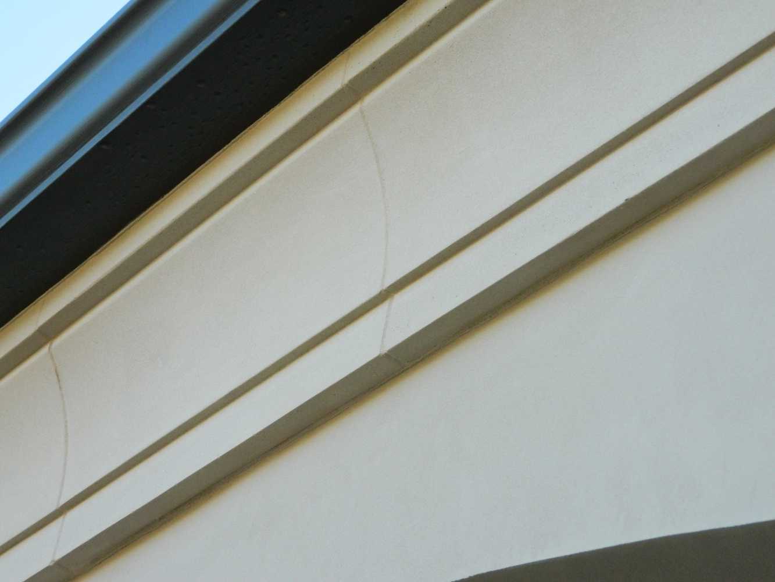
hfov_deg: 19.1
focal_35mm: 103
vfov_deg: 14.4
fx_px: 2306
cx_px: 388
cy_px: 291
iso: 320
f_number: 4.5
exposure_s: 1/500
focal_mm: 18.6
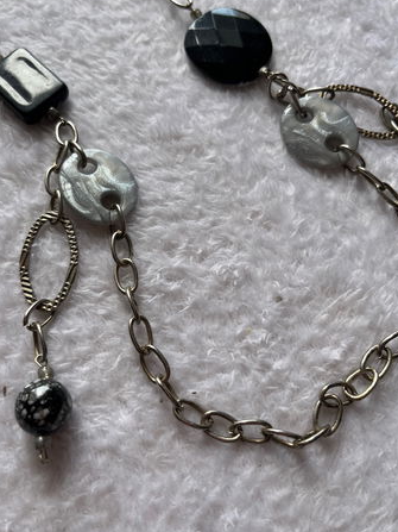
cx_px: 176
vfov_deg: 58.2
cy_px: 233
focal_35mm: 31
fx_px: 475
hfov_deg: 45.3
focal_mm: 5.1
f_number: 1.6
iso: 50
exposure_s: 1/513
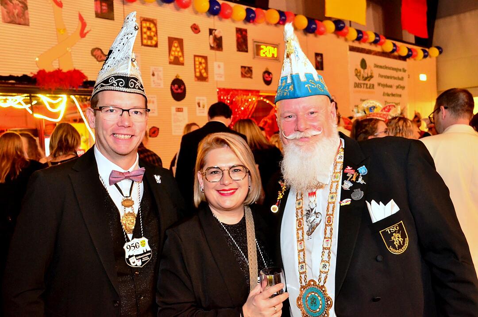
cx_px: 239
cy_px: 158
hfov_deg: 55.2
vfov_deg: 38.2
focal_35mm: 34
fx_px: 457
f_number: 5.6
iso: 3200
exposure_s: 1/13
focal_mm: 23
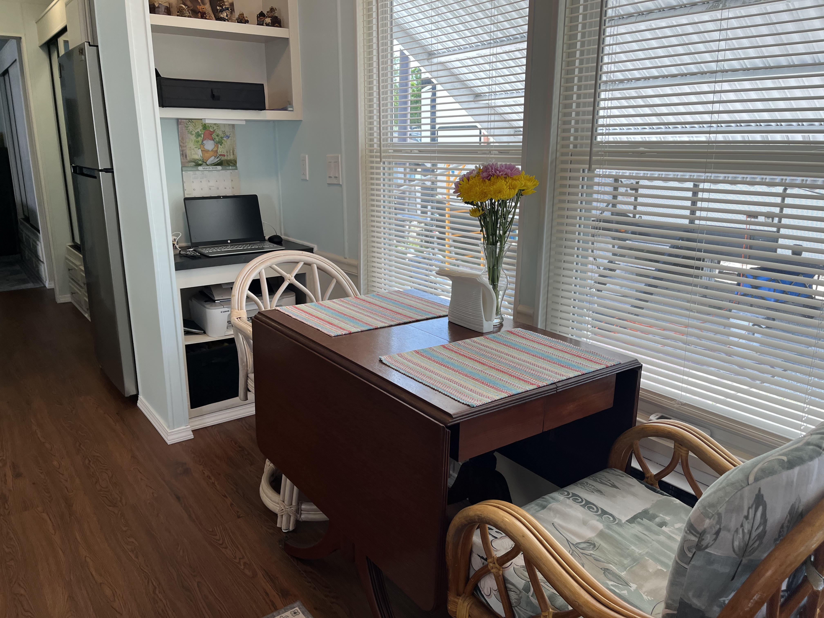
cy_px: 309
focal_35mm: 26
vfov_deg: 53.1
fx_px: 619
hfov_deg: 67.3
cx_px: 412
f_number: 1.6
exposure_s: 1/162
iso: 40
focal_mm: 5.1
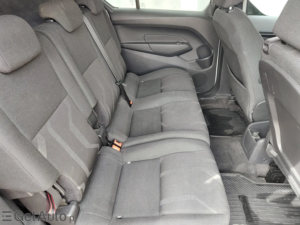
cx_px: 150
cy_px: 112
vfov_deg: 58.9
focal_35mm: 23
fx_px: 199
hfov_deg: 73.9
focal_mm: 5.56
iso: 278
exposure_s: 1/100
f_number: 1.8
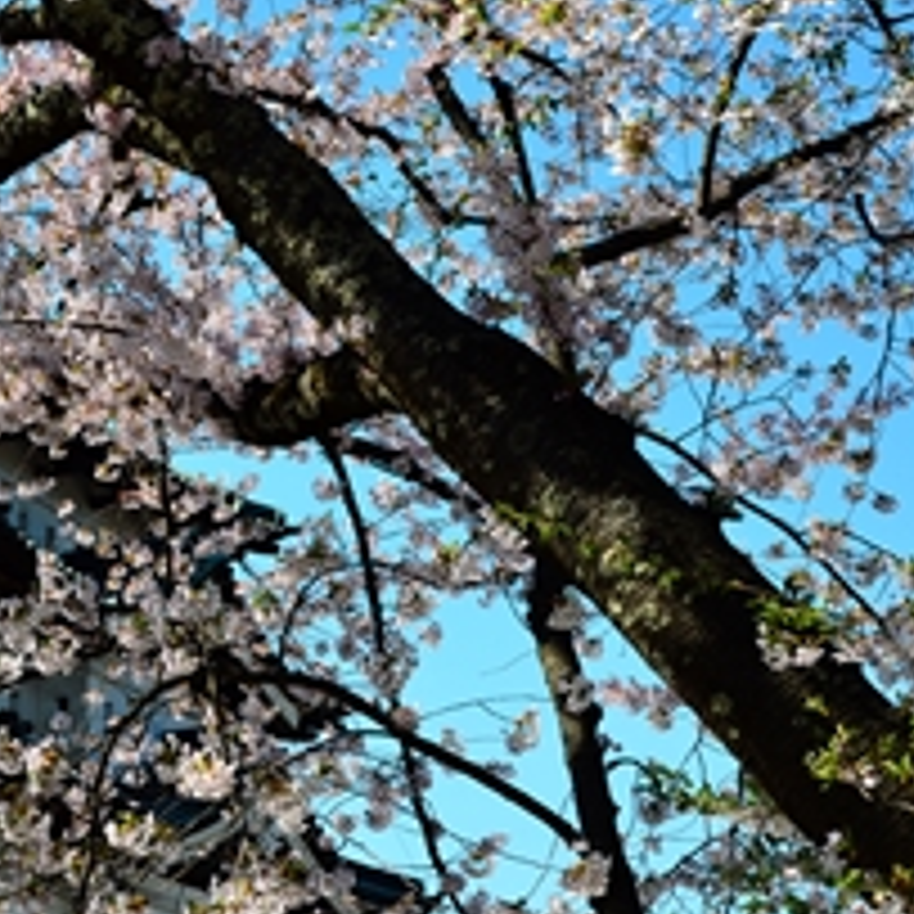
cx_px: 27
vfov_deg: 22.4
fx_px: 2300
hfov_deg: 21.8
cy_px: 371
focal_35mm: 77
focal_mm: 46
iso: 400
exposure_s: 1/400
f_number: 10
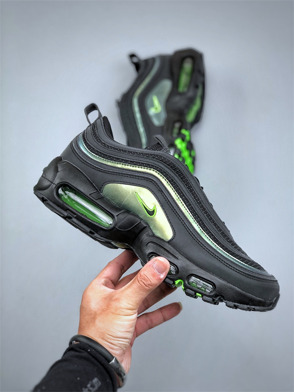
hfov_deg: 25.7
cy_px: 196
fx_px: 645
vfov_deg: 33.8
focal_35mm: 57
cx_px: 147
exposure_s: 1/33
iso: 25
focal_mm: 6.6
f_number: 2.8
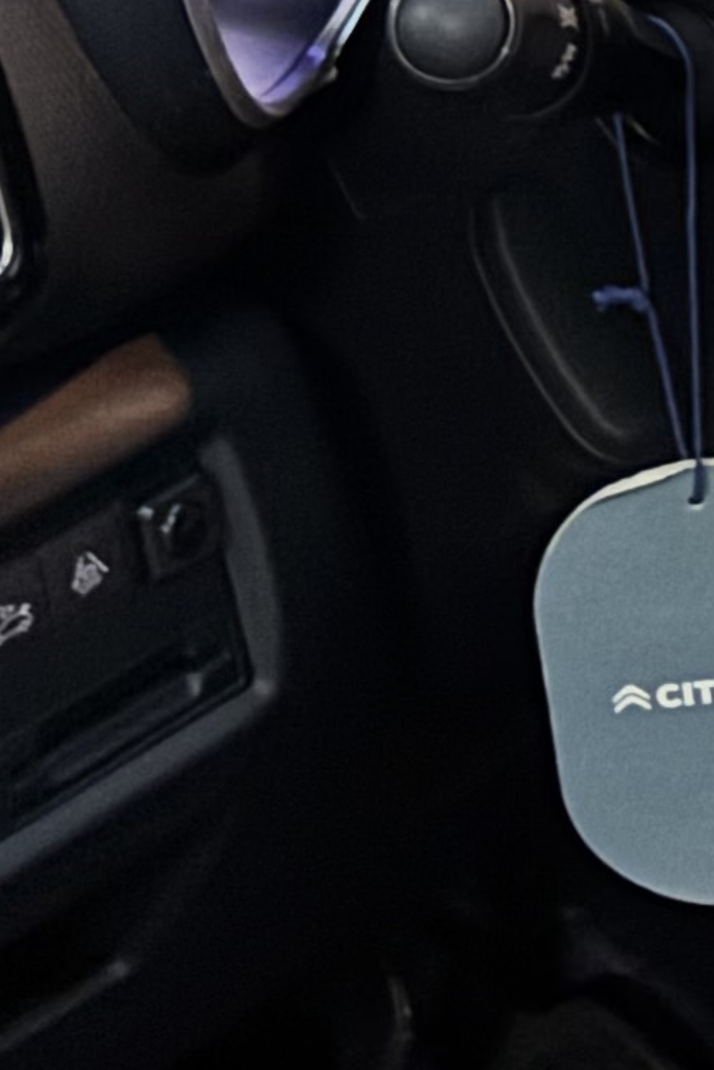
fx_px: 4282
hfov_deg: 8.3
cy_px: 198
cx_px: 1986
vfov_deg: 14.2
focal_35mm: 144
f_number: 1.6
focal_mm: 5.96
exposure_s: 1/19
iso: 1250
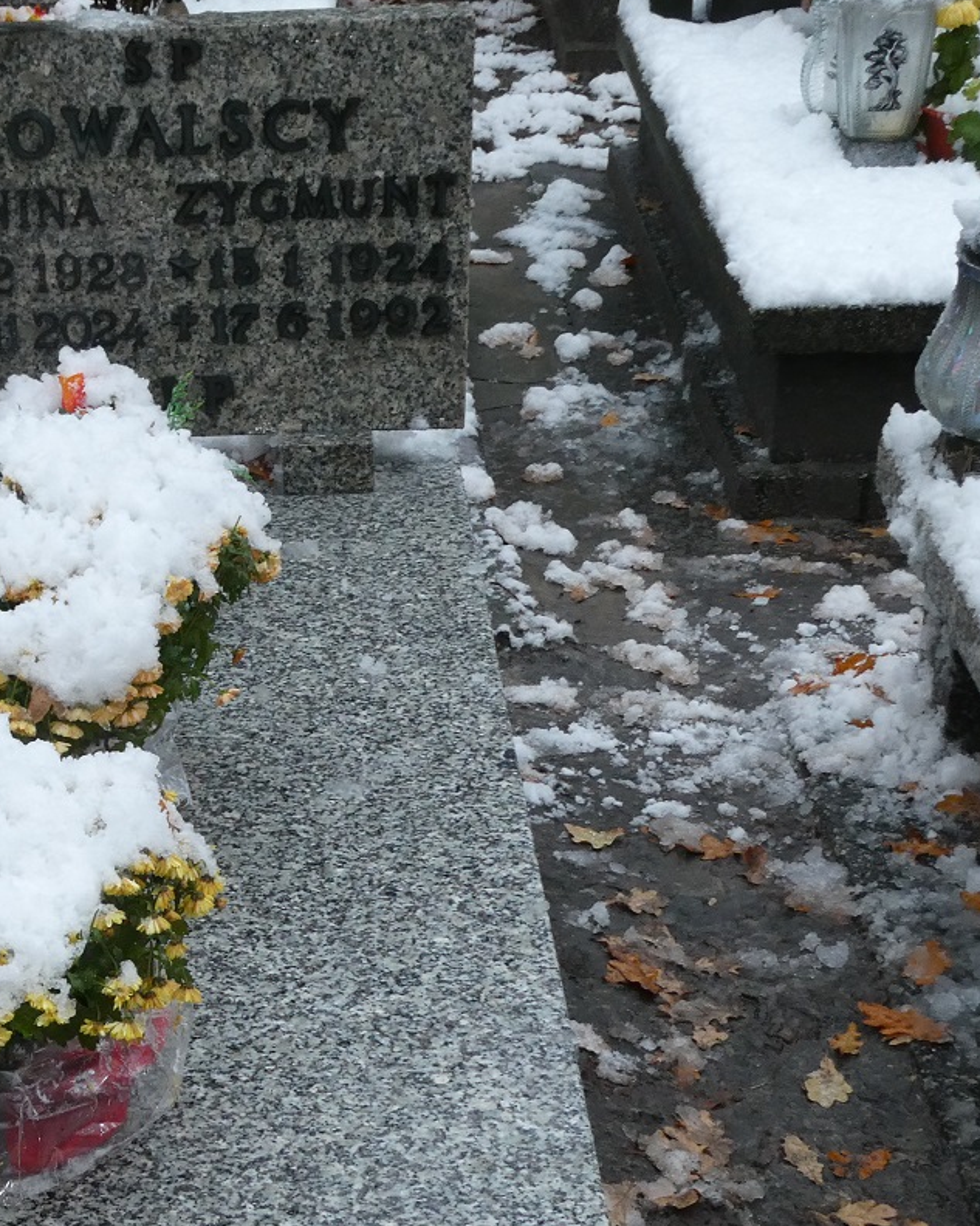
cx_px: 0
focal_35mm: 73
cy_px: 780
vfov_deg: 26.0
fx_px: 2648
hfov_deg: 20.3
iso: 250
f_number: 3.7
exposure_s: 1/60
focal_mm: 6.7
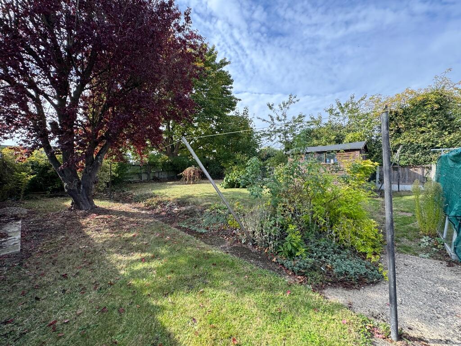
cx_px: 230
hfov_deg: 102.1
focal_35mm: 14
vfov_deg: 85.7
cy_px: 173
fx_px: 186
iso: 40
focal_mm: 2.22
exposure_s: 1/379
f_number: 2.2
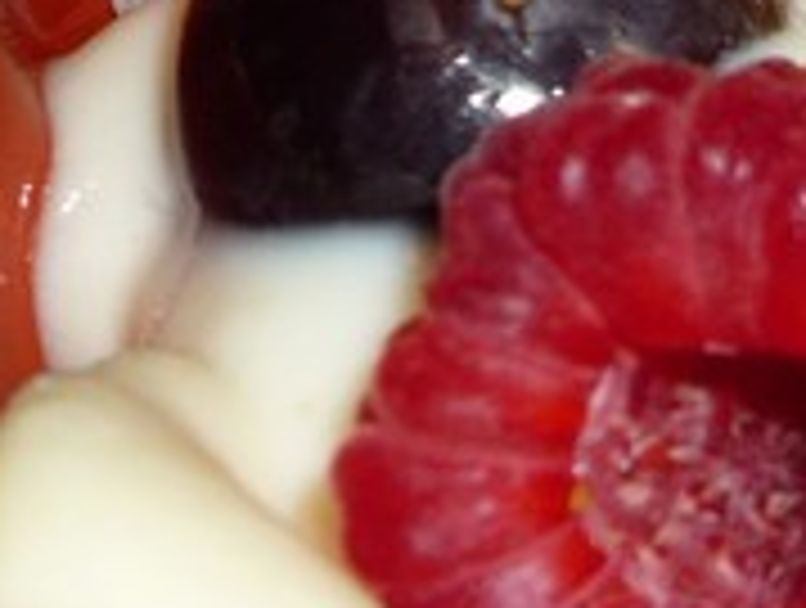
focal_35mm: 223
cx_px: 1472
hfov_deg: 8.5
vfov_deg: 6.7
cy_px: 23
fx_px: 5203
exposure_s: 1/40
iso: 100
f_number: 4.9
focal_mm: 8.8
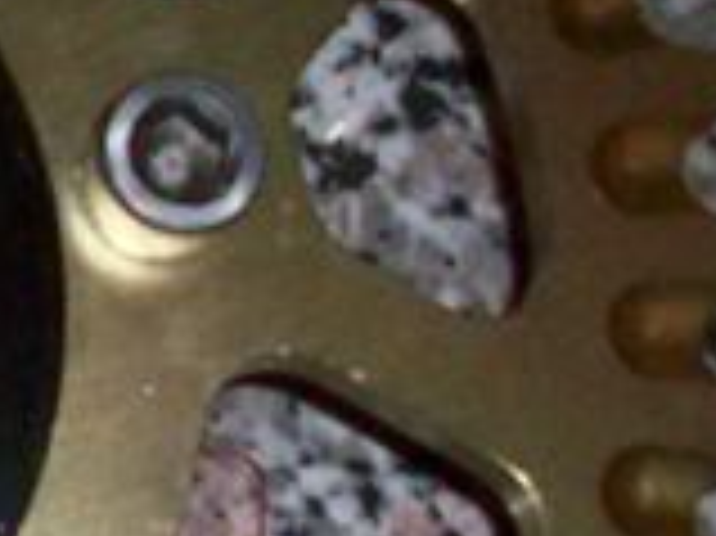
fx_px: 3844
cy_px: 356
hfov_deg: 9.9
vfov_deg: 8.0
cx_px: -702
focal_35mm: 186
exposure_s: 1/64
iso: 160
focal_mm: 6.2
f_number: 2.8
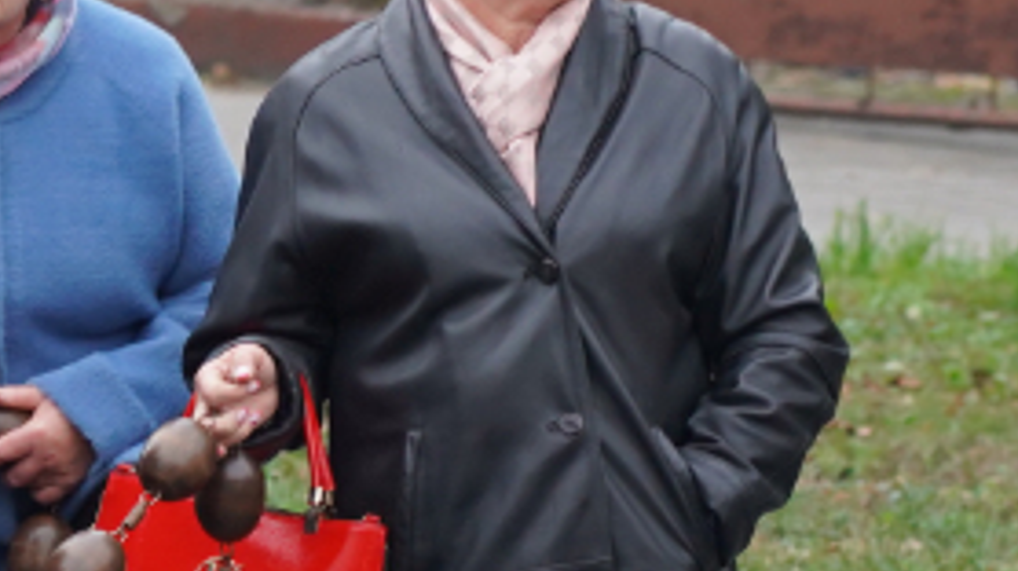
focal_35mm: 515
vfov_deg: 2.4
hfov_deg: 4.2
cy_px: 93
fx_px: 13894
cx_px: -472
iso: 1250
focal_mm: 105
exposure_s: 1/160
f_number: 4
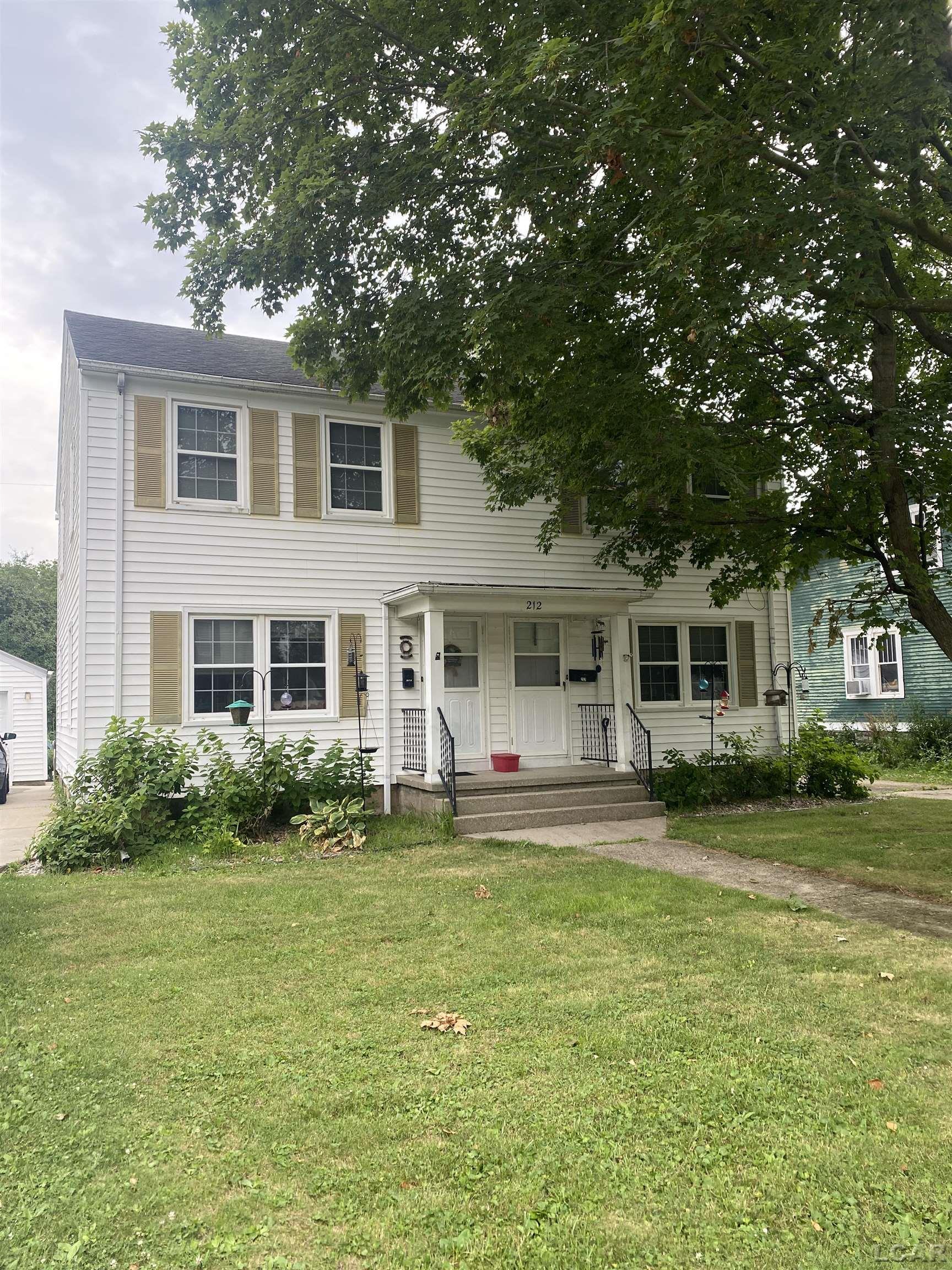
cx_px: 476
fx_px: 953
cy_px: 635
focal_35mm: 26
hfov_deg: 53.1
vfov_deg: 67.3
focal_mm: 4.25
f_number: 1.8
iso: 32
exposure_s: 1/437
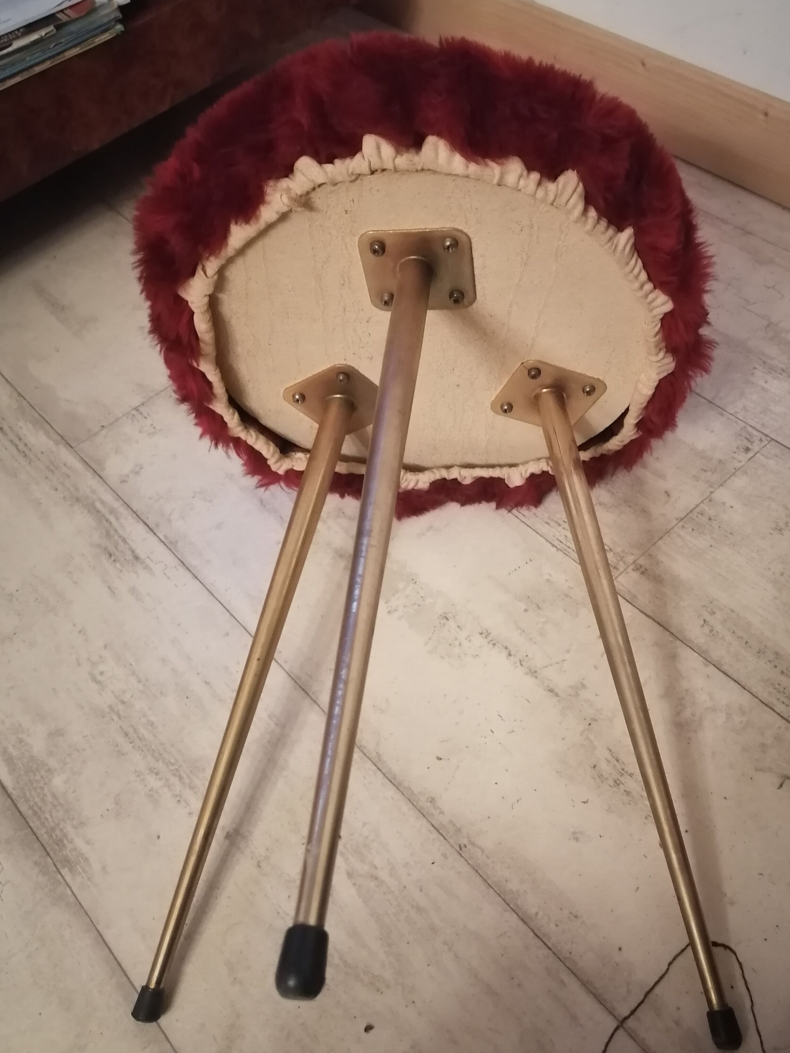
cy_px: 556
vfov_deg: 55.3
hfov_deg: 42.8
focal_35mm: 33
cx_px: 461
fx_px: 1004
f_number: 1.8
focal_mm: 5.3
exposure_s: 1/25
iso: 1600
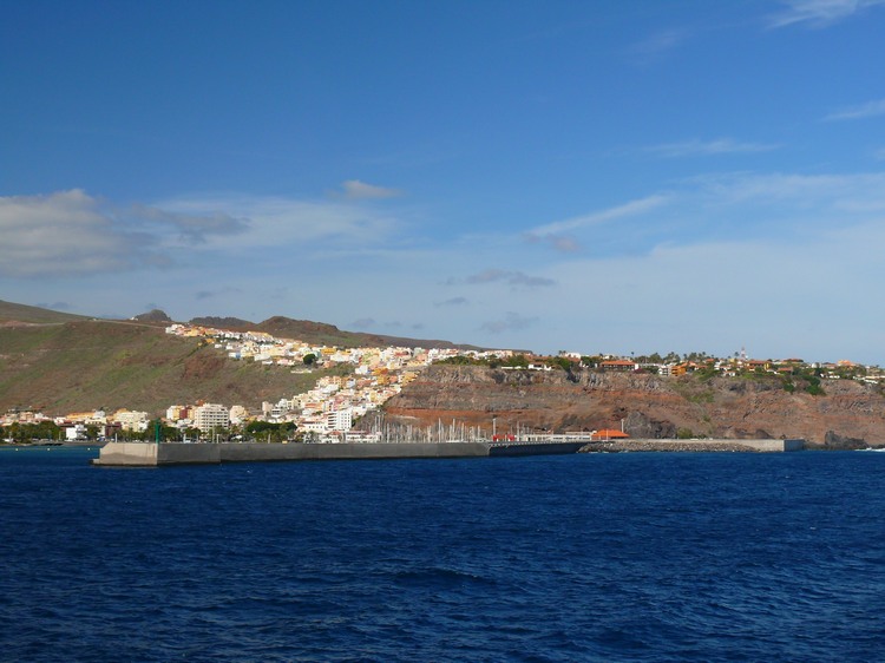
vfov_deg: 27.5
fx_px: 1355
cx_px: 442
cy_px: 332
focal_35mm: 53
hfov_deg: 36.2
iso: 100
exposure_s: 1/250
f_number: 5.6
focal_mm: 11.2
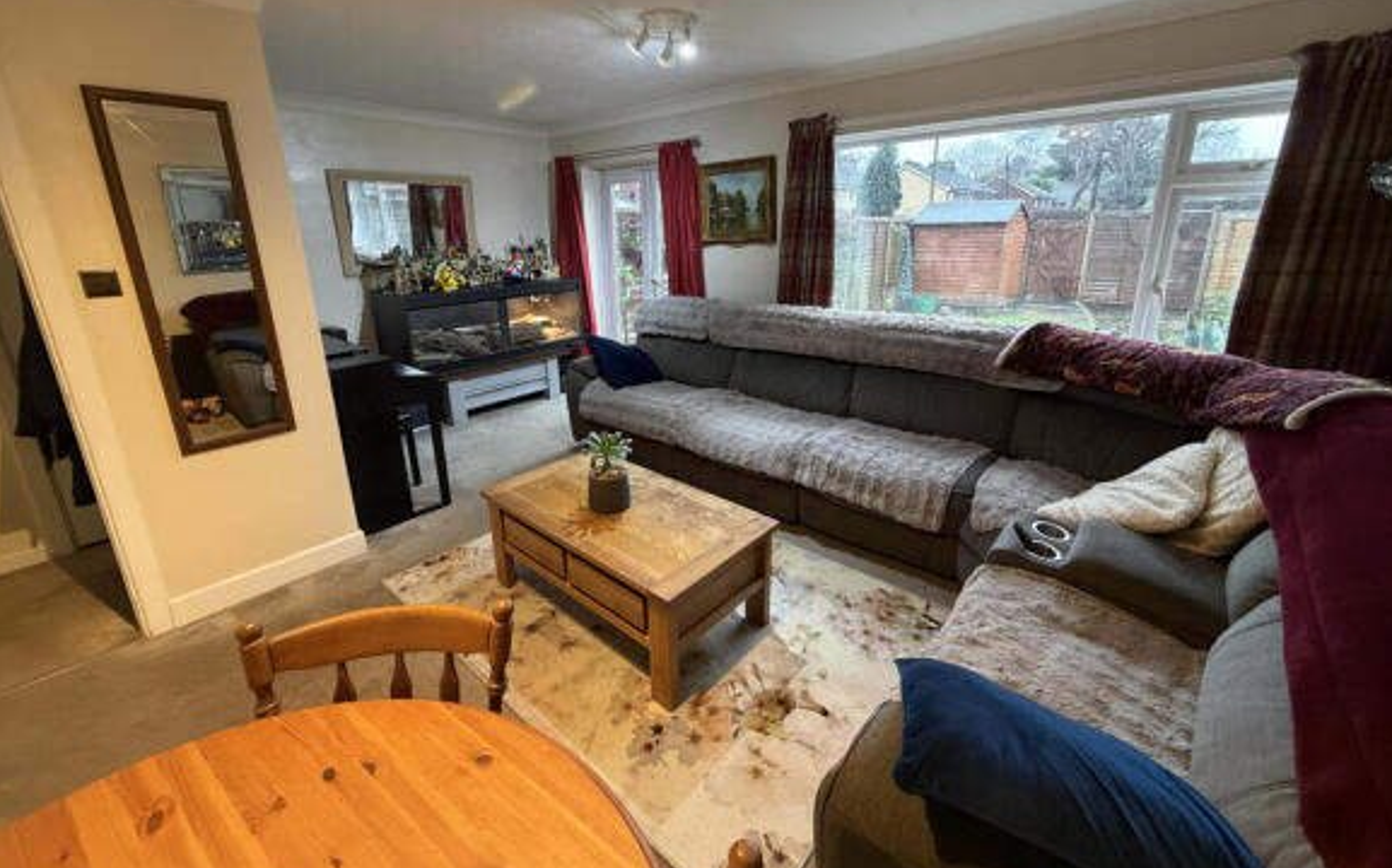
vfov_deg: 74.4
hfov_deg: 101.5
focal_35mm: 15
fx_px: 569
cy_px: 380
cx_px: 698
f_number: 2.2
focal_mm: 2.22
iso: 500
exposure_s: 1/50
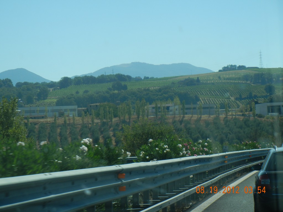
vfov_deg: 11.1
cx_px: 142
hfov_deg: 14.8
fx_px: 1087
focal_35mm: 133
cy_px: 106
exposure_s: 1/290
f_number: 9.2
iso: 160
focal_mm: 24
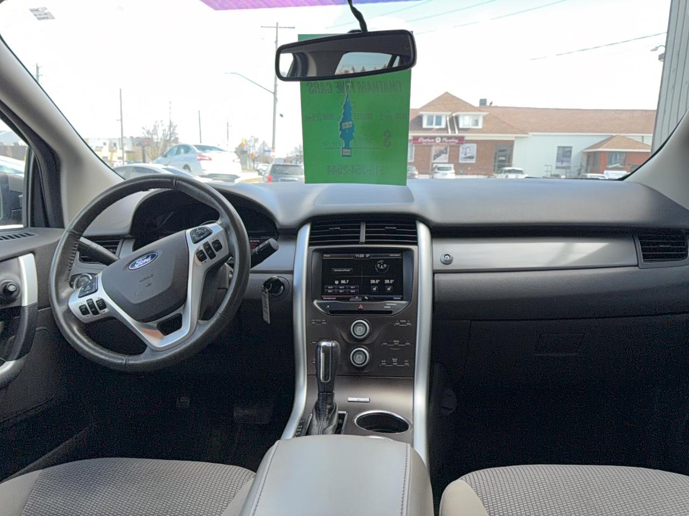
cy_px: 258
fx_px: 478
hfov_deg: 71.6
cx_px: 344
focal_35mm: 24
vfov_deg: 56.8
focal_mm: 6.76
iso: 80
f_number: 1.78
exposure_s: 1/699
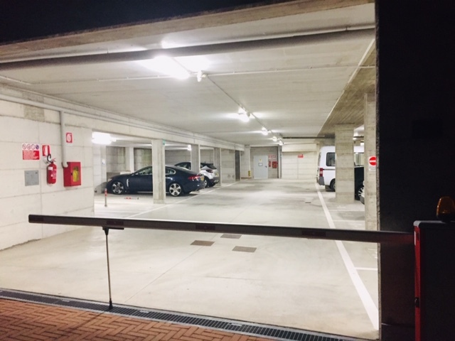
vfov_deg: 48.2
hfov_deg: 61.7
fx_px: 381
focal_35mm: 29
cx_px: 228
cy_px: 170
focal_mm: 4.15
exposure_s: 1/20
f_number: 2.2
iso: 250
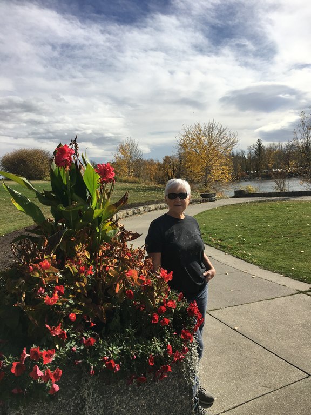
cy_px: 208
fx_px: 347
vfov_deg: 61.7
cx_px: 156
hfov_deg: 48.2
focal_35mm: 29
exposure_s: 1/2564
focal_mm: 4.15
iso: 25
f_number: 2.2
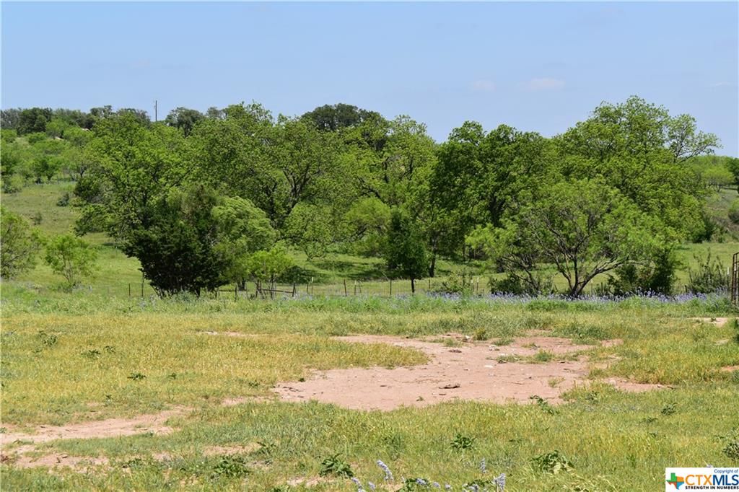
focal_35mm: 82
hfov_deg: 24.6
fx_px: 1693
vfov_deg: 16.5
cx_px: 370
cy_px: 246
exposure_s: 1/500
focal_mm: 55
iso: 400
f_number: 11
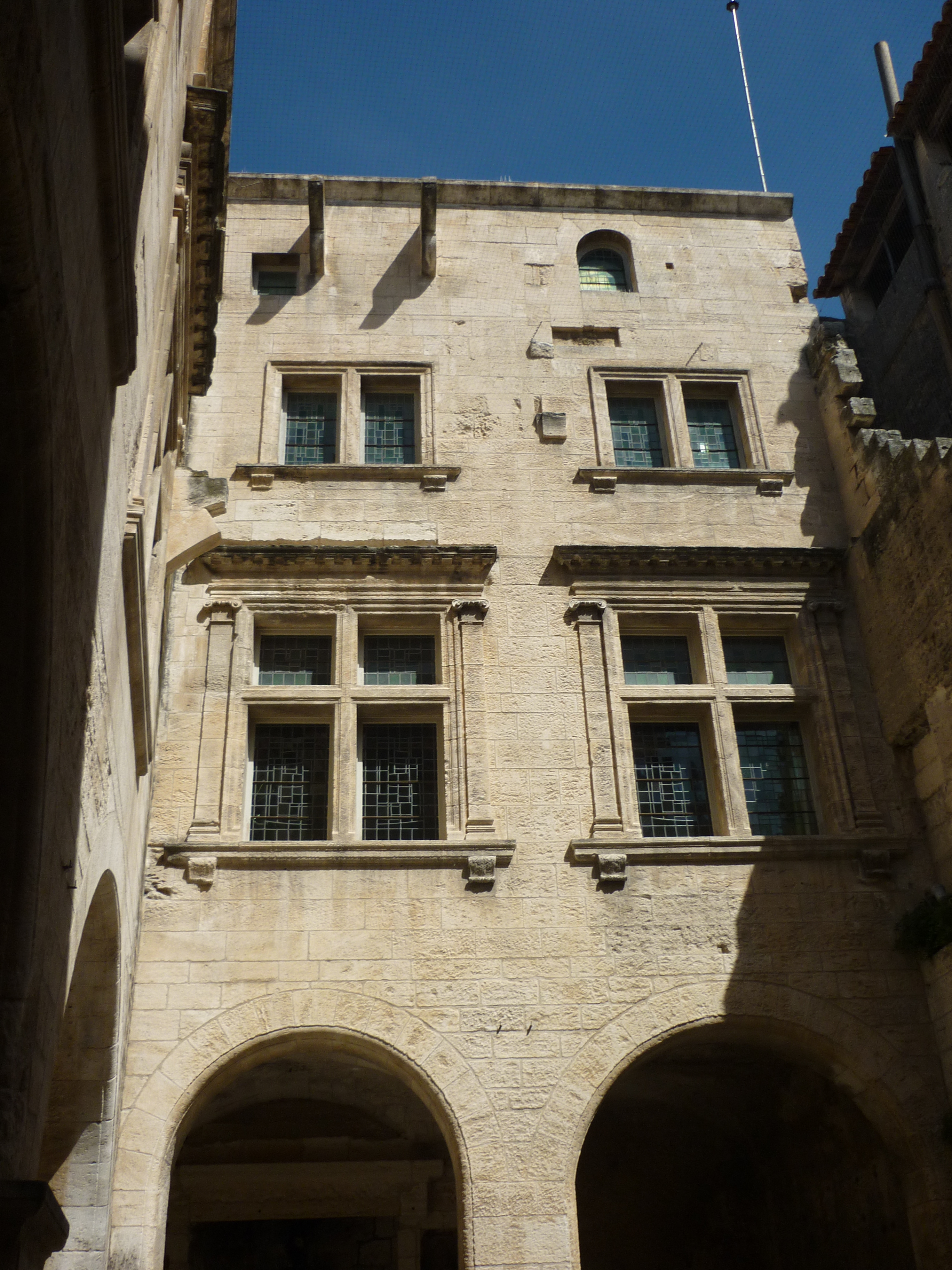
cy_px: 635
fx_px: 1210
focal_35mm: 33
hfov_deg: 42.9
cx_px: 476
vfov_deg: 55.4
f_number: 8
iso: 80
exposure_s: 1/250
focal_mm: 5.5
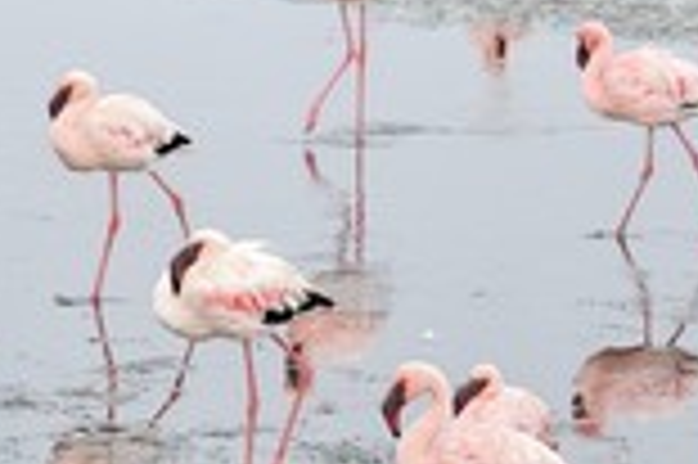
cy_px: 239
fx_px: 10517
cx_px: 117
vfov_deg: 2.5
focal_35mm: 543
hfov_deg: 3.8
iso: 800
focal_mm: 200
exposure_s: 1/500
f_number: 13
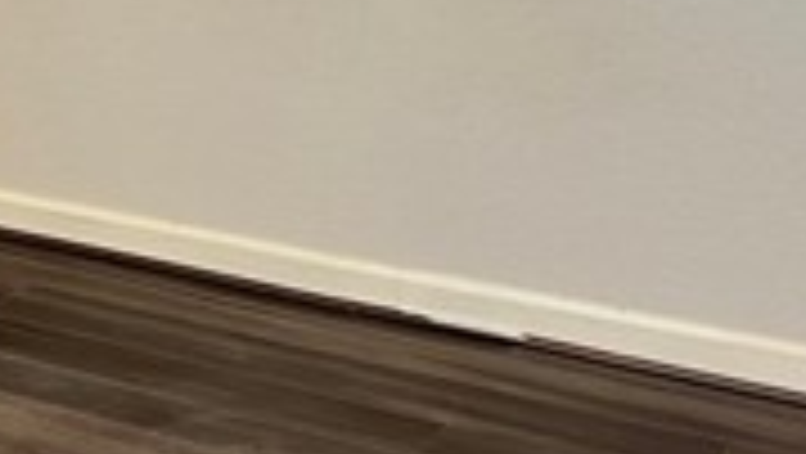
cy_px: -72
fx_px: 2160
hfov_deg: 20.3
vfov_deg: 11.8
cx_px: -59
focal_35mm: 101
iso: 250
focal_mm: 5.7
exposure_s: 1/60
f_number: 1.5
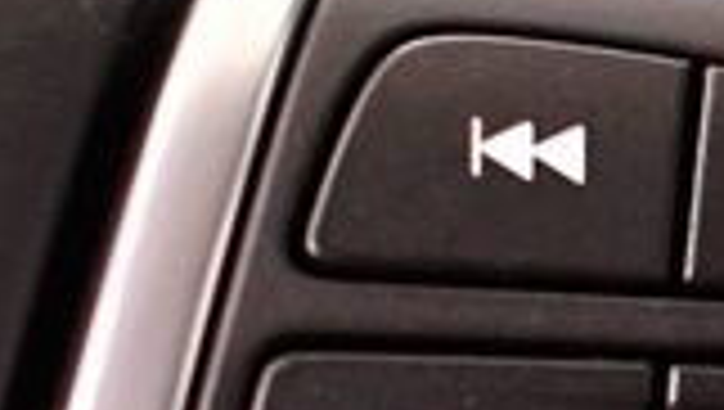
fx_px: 2883
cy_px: 574
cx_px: 1106
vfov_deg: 8.0
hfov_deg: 13.4
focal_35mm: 150
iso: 3200
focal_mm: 18
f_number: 3.5
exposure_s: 1/80
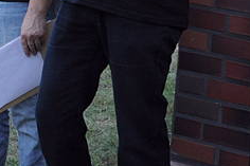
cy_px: -39
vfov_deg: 6.6
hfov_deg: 9.8
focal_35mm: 205
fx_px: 1423
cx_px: -117
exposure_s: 1/160
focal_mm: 38
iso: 800
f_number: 6.3
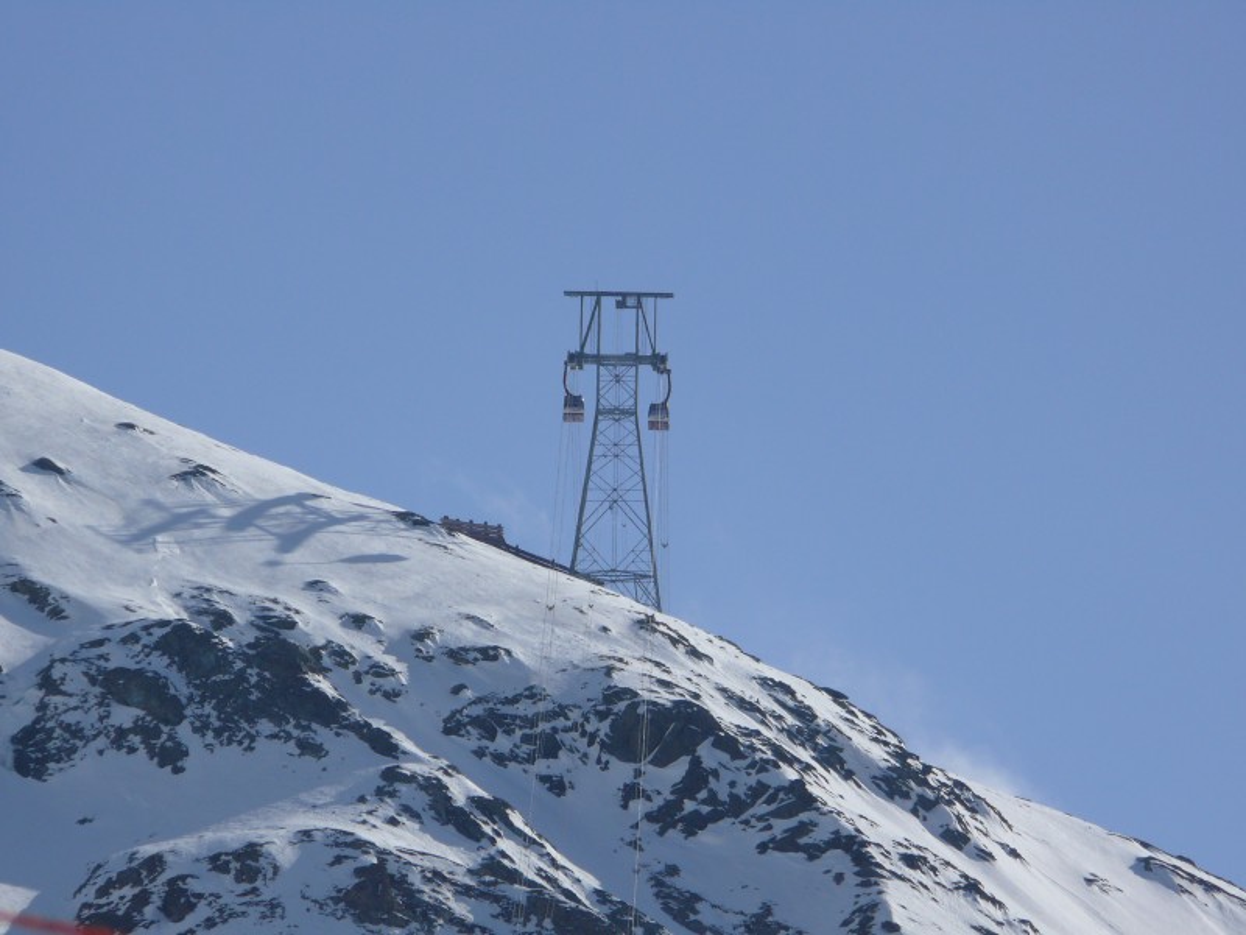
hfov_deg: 4.7
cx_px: 623
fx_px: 15118
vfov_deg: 3.5
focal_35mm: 420
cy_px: 468
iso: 100
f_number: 8
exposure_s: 1/800
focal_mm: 88.8
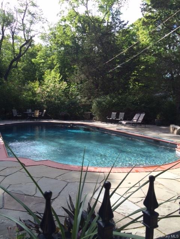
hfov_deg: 48.2
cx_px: 90
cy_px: 120
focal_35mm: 29
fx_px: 201
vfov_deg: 61.7
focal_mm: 4.15
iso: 32
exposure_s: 1/612
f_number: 2.2
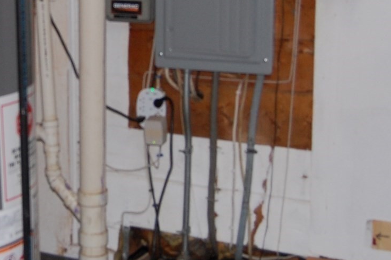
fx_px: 814
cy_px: 34
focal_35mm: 75
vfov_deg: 17.9
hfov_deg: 26.0
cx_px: 28
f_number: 3.5
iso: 400
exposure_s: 1/60
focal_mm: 18
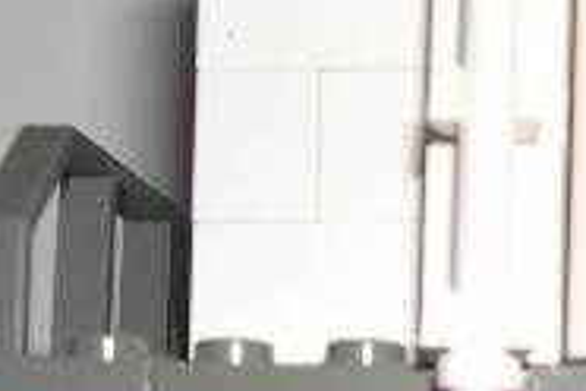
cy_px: 627
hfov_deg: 14.6
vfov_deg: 9.7
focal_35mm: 136
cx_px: 703
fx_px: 2214
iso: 100
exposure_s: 1/60
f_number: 7.6
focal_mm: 8
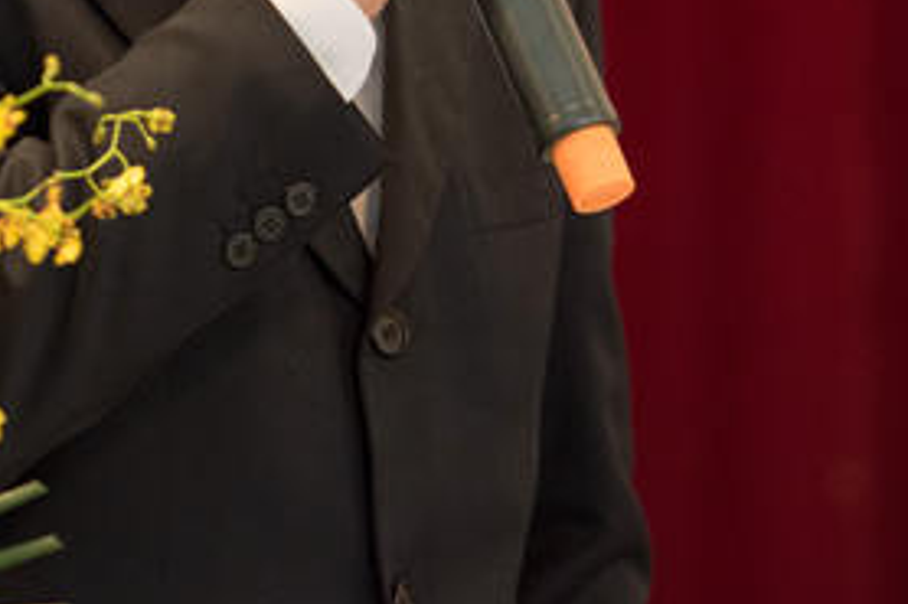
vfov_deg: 3.0
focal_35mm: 461
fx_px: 11620
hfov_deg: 4.5
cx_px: 23
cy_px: -163
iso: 1000
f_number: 2.8
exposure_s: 1/80
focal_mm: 160
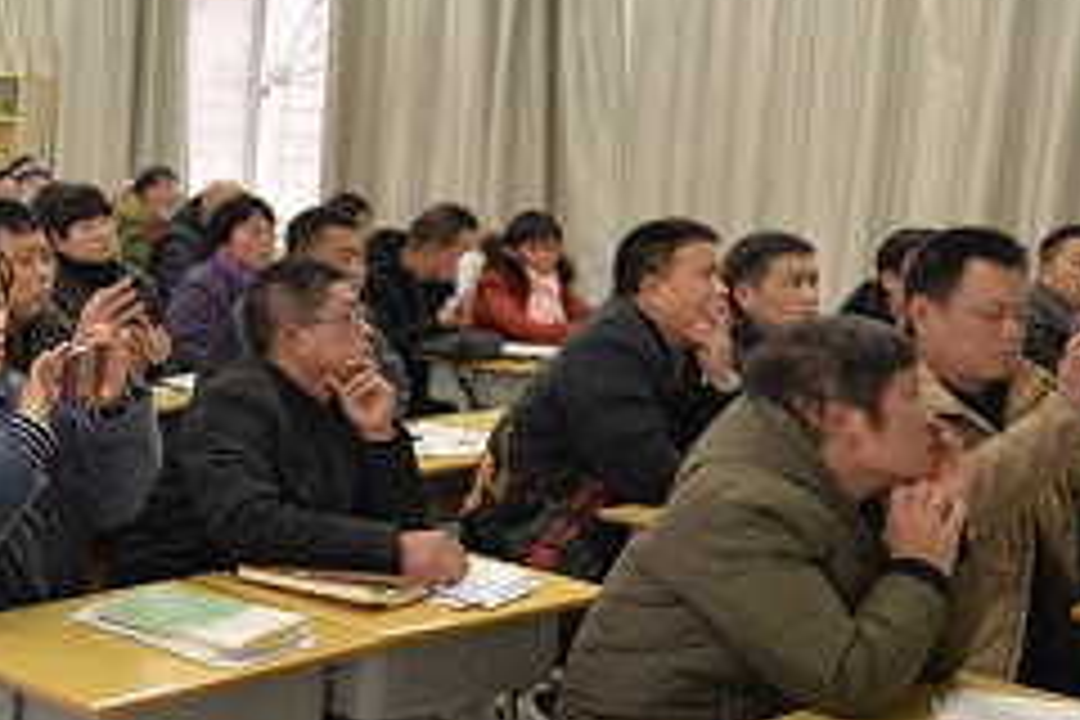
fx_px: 1800
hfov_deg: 29.4
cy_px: 288
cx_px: -171
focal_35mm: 60
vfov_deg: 22.6
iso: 640
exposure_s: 1/60
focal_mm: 24
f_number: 3.2
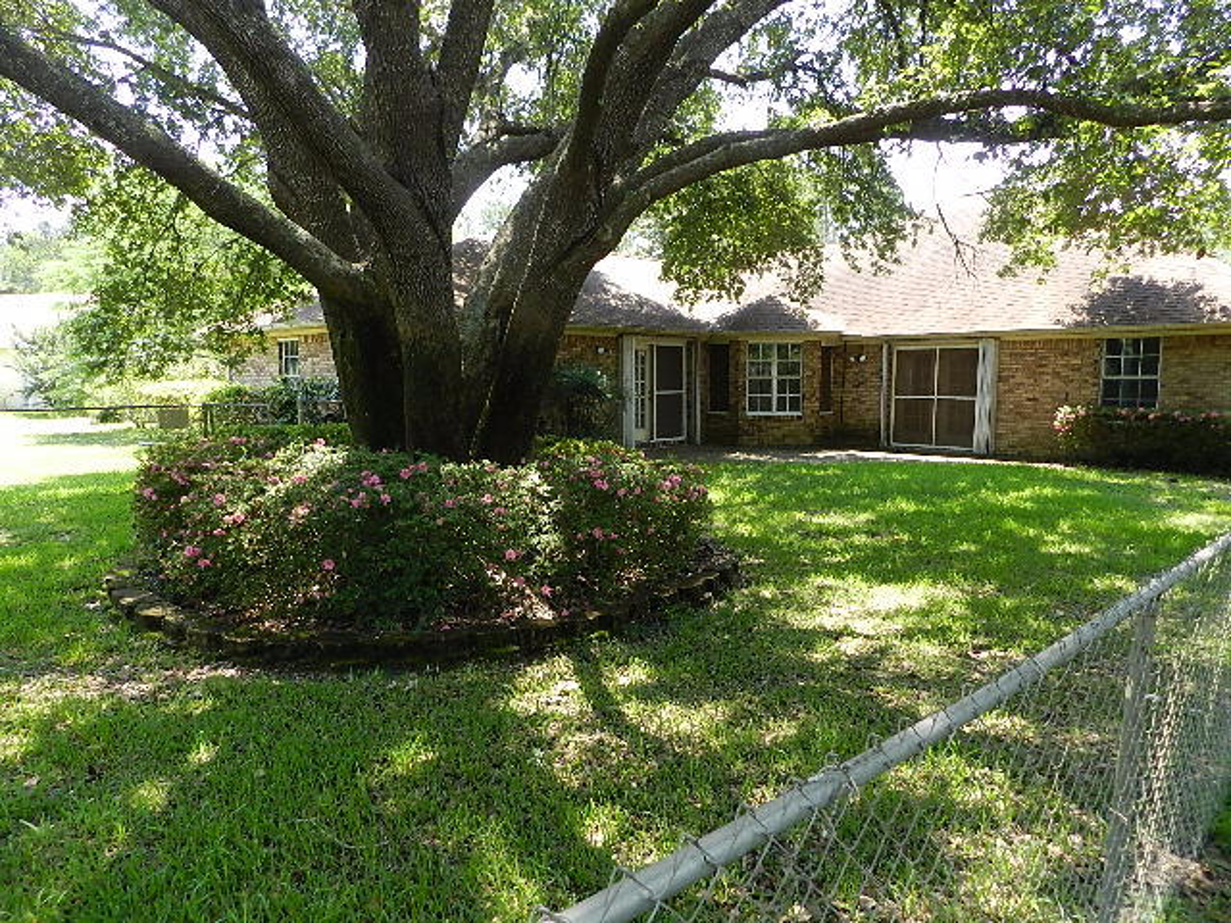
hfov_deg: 73.9
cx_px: 616
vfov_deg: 58.9
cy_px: 462
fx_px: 818
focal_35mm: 23
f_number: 3.4
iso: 160
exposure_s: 1/160
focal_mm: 4
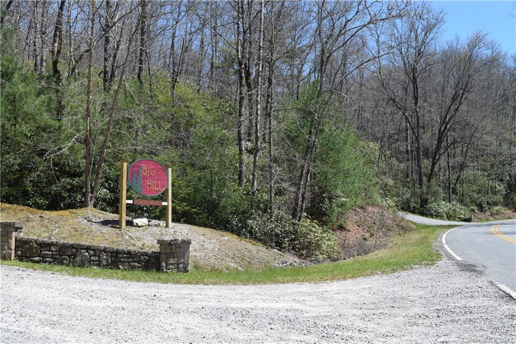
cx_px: 258
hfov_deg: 49.6
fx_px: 559
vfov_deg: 34.2
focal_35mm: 39
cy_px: 172
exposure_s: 1/320
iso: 200
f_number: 9
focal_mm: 26
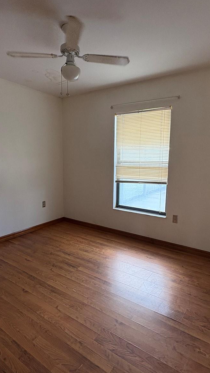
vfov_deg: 83.8
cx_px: 105
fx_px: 208
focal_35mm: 21
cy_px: 186
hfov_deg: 53.6
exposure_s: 1/99
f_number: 2.2
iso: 160
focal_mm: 2.22
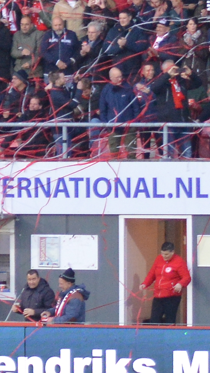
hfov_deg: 1.9
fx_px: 6274
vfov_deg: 3.4
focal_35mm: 634
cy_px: -109
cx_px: -548
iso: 1000
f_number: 4
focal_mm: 70
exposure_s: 1/320
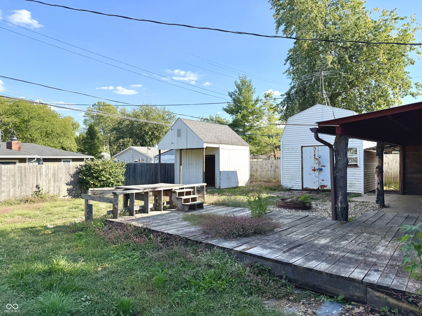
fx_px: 293
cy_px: 158
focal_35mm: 24
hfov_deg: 71.6
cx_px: 211
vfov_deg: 56.8
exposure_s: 1/2445
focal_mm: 6.76
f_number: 1.78
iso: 80
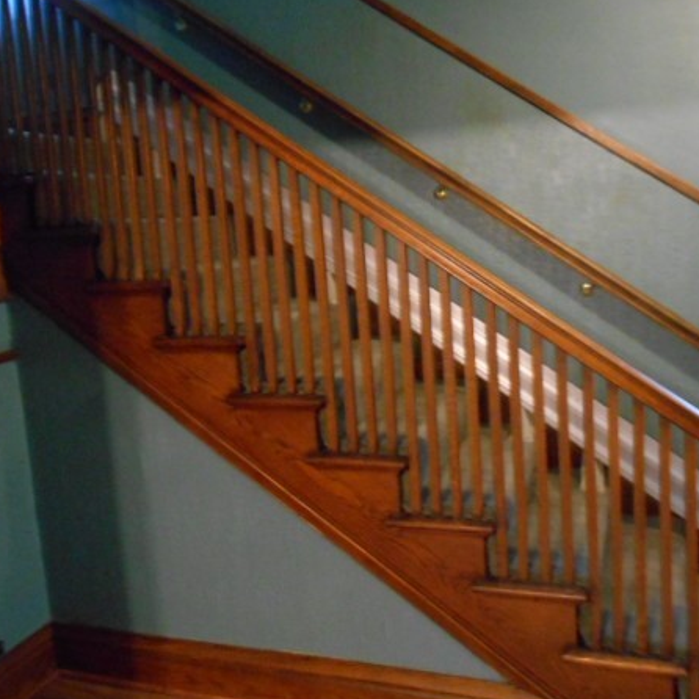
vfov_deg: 49.7
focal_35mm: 33
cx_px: 334
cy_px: 343
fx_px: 754
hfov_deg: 49.7
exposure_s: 1/8
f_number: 3.2
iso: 800
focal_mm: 4.6
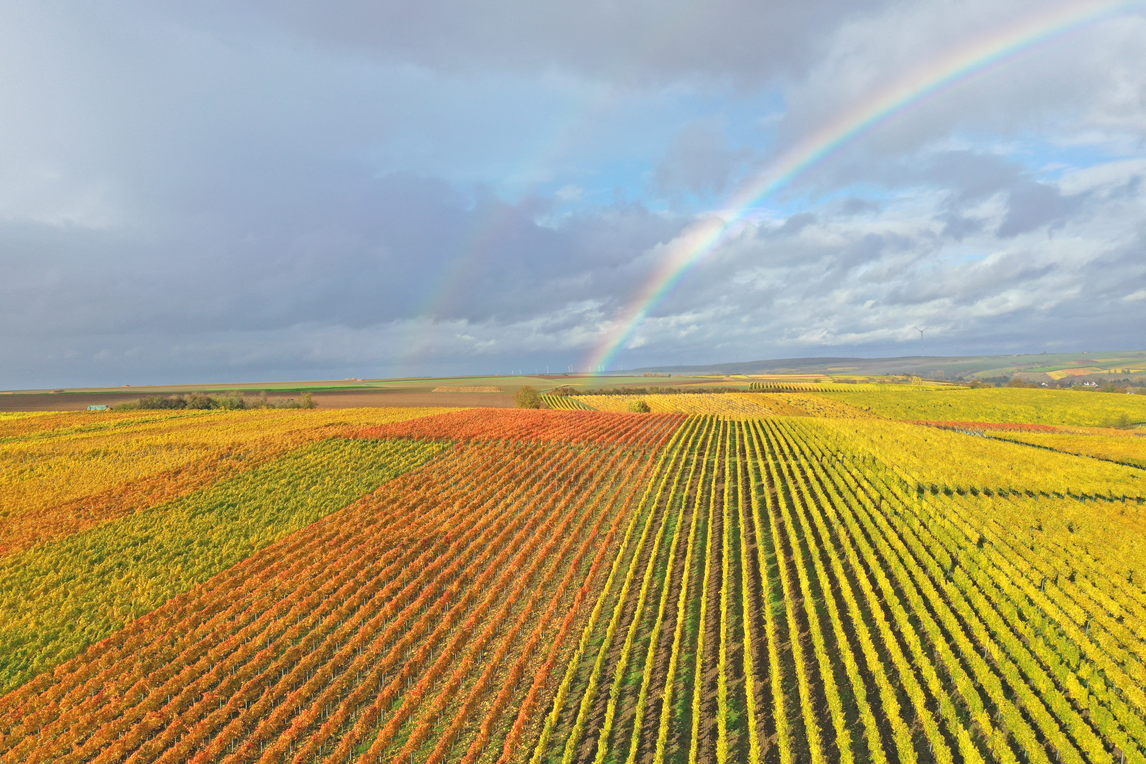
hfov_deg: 65.5
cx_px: 573
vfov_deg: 46.4
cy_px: 382
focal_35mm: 28
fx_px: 891
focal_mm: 10.26
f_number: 5.6
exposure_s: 1/500
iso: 100
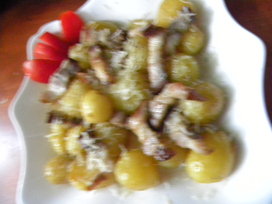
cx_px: 136
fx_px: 204
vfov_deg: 53.1
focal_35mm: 26
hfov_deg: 67.3
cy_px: 102
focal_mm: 4.6
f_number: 2.8
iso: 800
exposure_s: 1/7.6
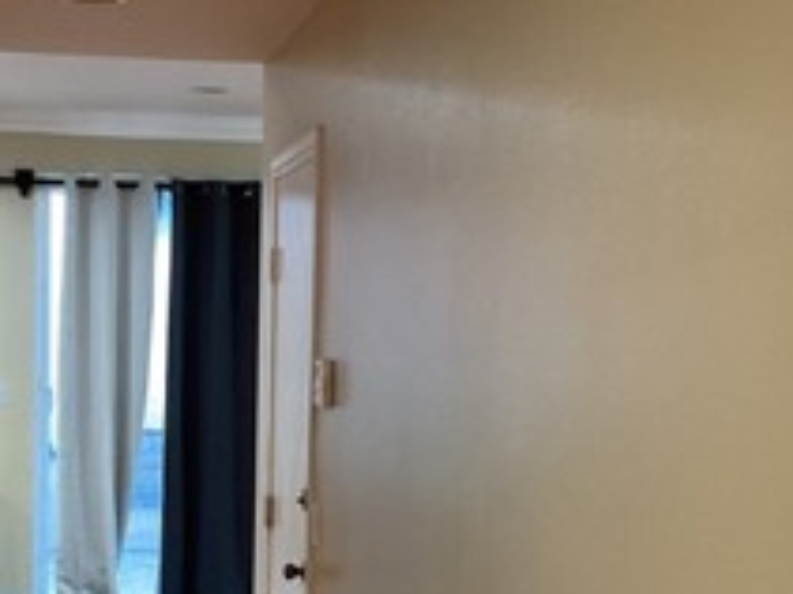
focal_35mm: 88
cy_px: 541
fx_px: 2015
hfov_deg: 22.2
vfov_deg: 16.5
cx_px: 323
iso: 200
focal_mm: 3
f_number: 1.8
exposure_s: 1/40
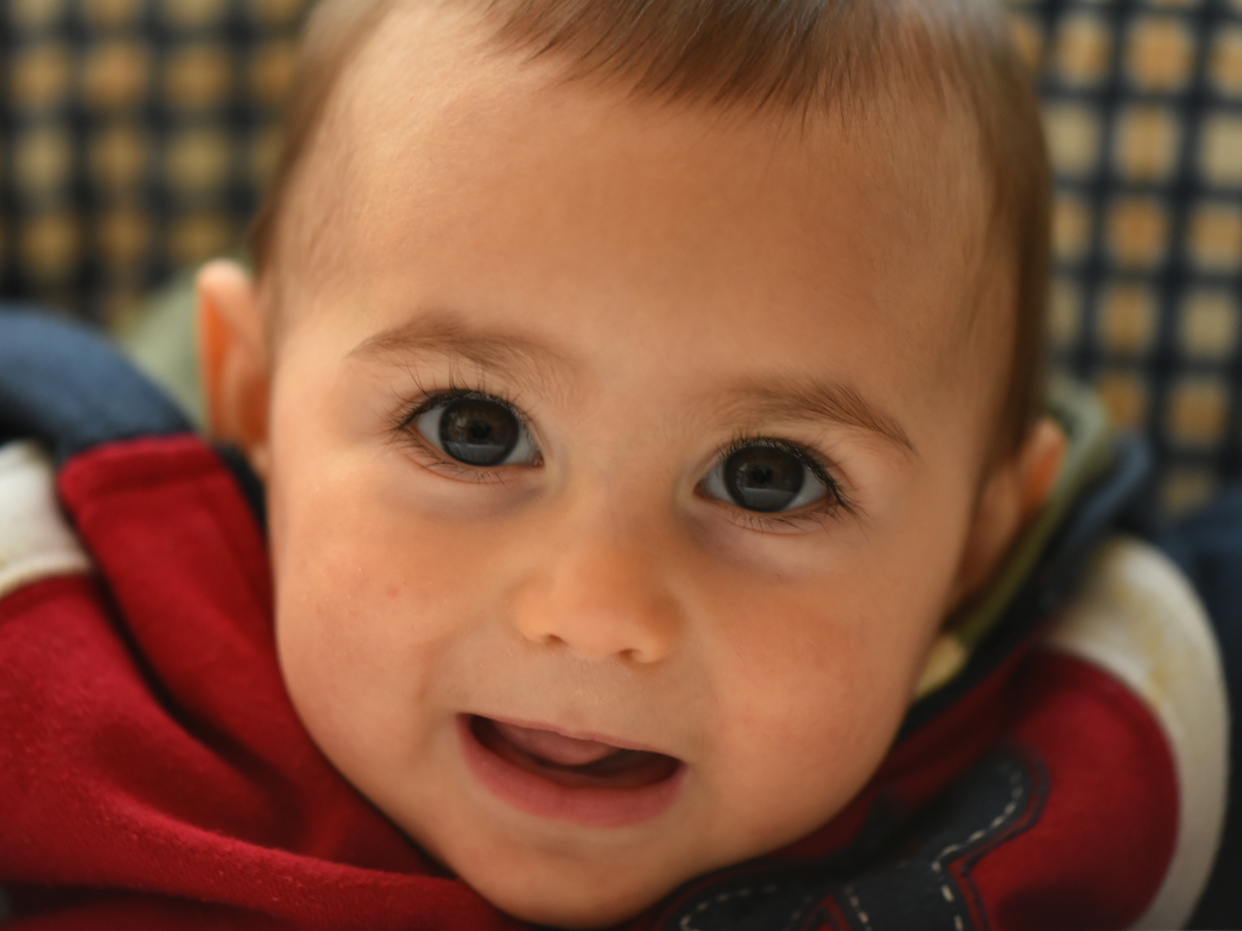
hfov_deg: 12.1
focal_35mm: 163
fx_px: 5849
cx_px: 582
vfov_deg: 9.1
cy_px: 467
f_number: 2.8
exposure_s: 1/160
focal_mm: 150
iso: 1800
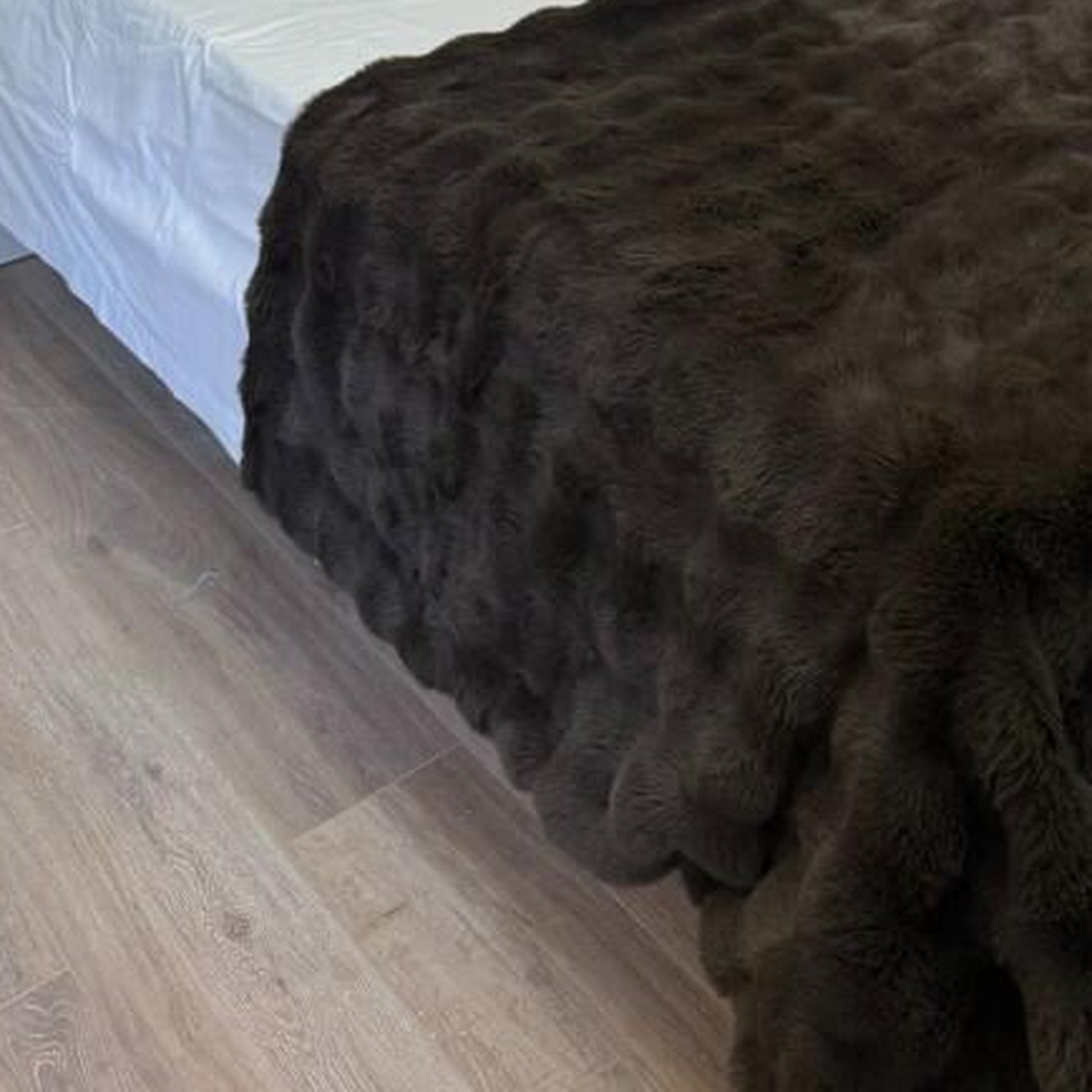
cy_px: 25
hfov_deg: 33.5
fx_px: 1785
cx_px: 777
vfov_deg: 31.7
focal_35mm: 50
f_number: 1.78
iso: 160
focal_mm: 6.76
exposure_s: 1/49
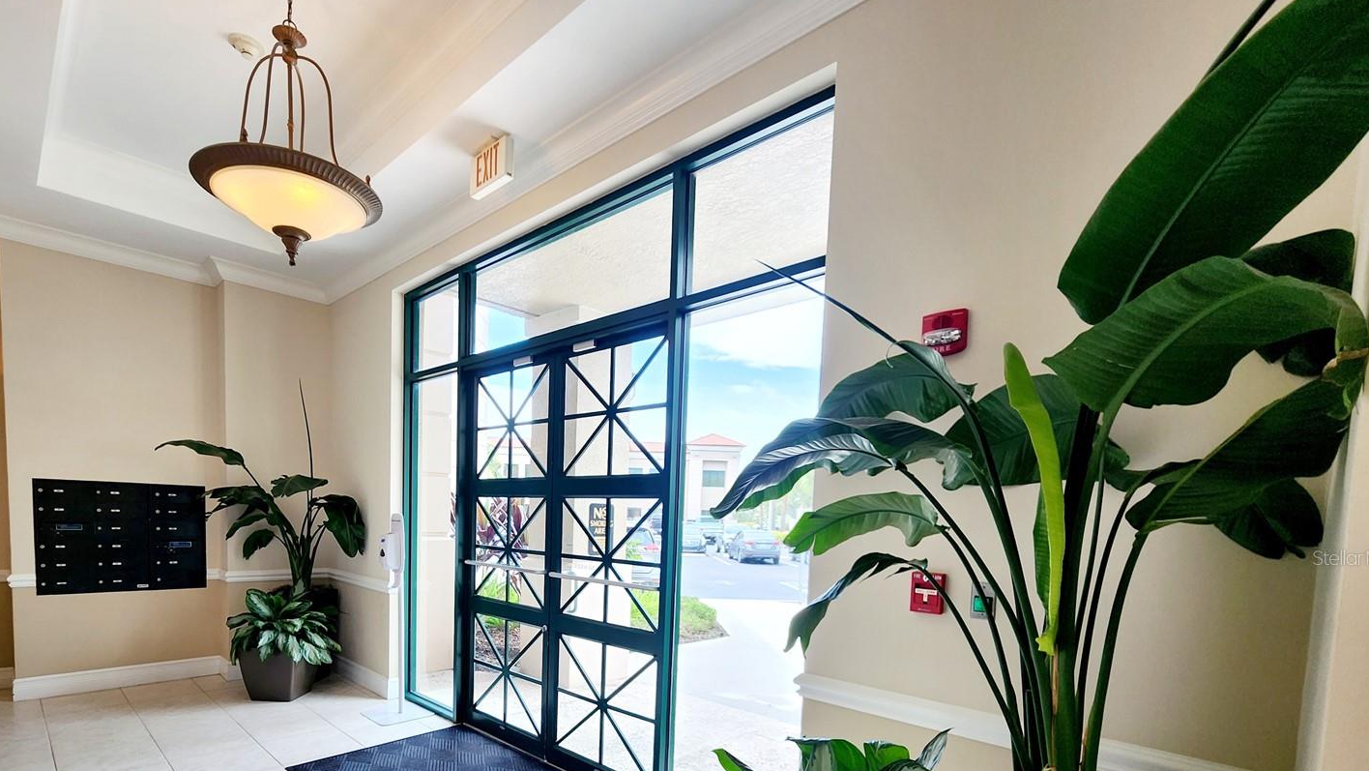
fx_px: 581
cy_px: 557
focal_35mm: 16
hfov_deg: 99.2
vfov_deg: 64.0
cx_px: 630
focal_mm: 2.2
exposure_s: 1/167
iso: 50
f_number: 2.2
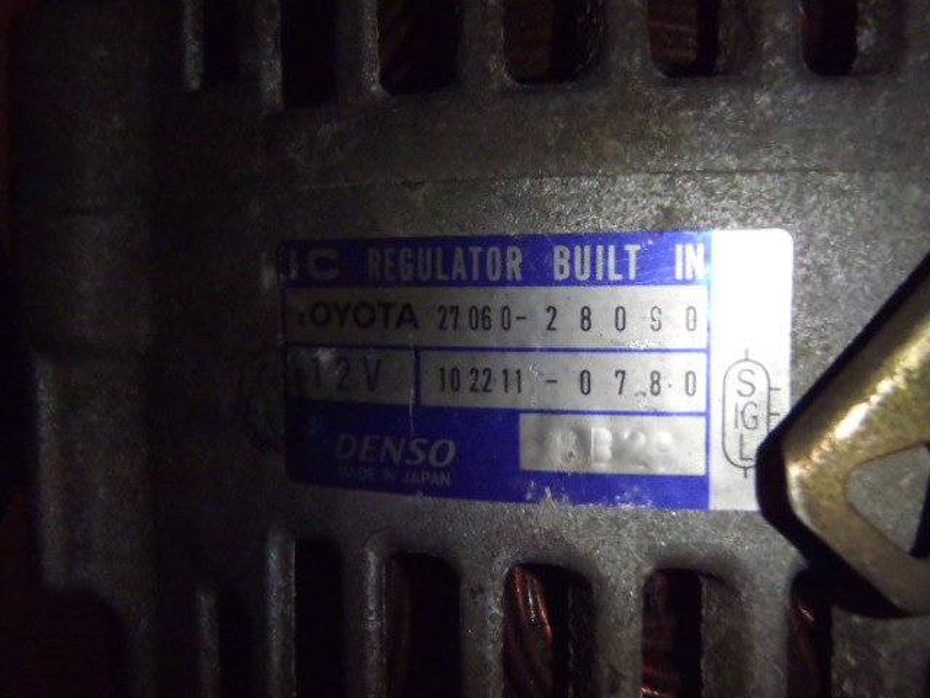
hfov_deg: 50.1
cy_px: 349
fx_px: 994
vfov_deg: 38.7
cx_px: 465
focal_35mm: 37
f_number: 4.7
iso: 800
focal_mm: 6.64
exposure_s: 1/100
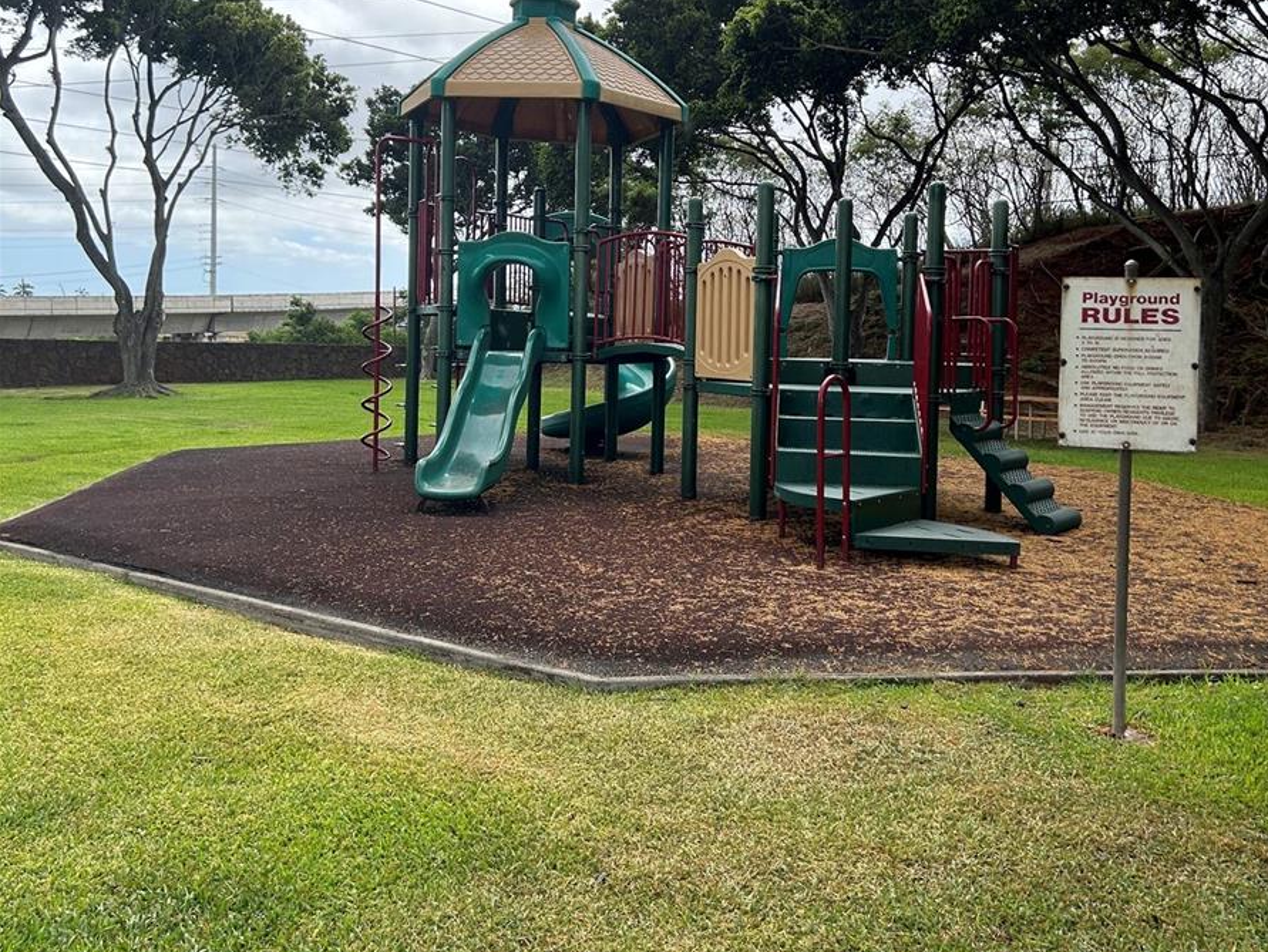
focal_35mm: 35
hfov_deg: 52.6
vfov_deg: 40.5
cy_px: 370
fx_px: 1283
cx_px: 639
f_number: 1.5
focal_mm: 5.7
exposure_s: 1/1089
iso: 50
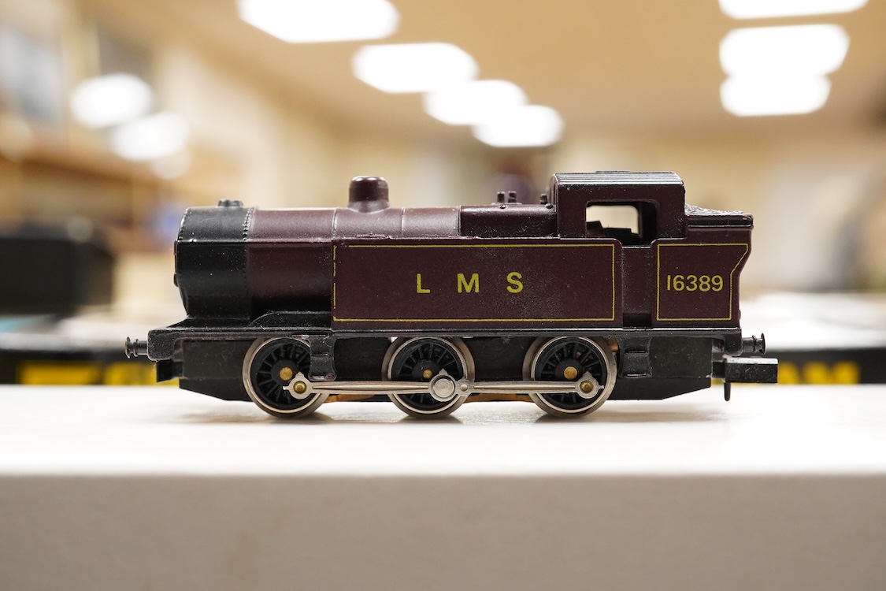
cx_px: 443
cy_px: 296
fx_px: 1107
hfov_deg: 43.6
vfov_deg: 29.9
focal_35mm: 45
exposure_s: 1/80
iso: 2500
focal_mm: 30
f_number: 11
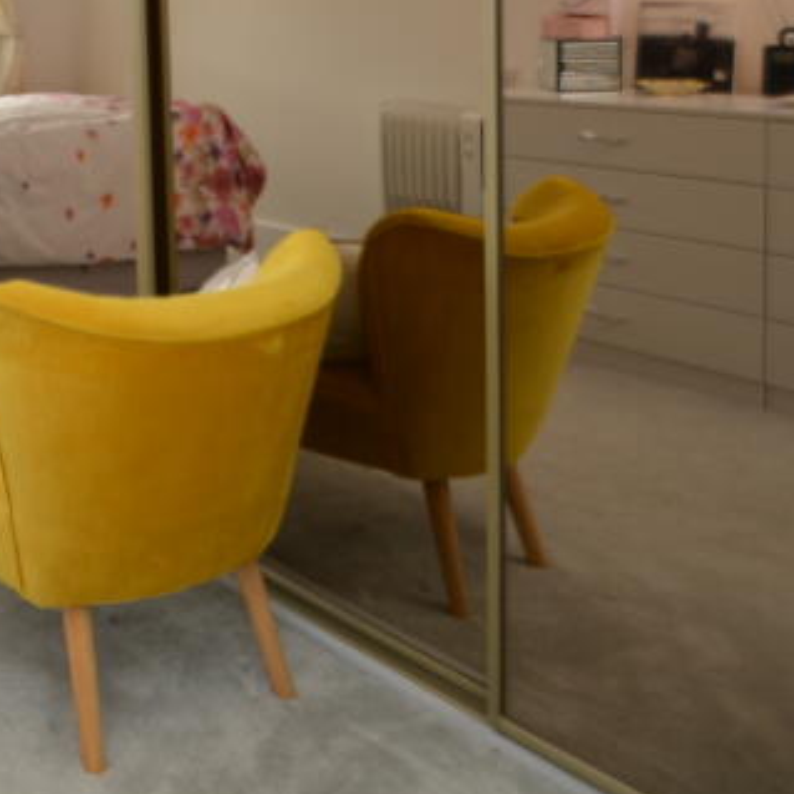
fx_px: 1064
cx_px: -119
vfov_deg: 37.7
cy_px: 50
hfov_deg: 34.2
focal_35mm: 41
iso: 100
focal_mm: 10
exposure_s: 1/15
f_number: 4
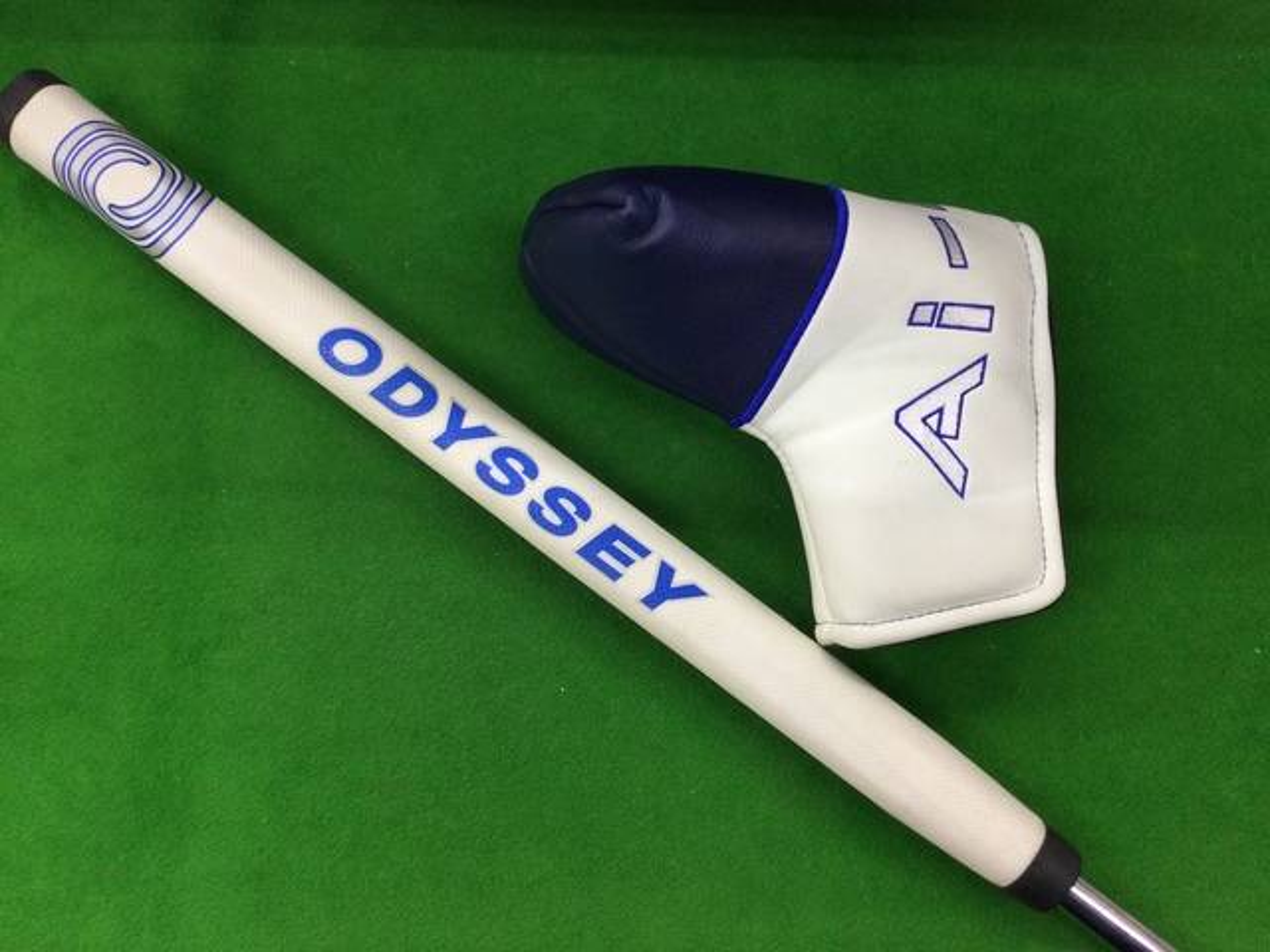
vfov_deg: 45.4
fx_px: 1137
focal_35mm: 31
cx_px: 635
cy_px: 476
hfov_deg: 58.4
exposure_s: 1/30
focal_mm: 3.3
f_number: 2.4
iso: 50
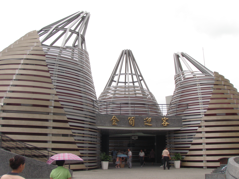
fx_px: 262
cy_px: 90
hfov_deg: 49.0
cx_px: 120
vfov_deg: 37.7
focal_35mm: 38
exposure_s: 1/320
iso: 80
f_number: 6.3
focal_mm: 6.7
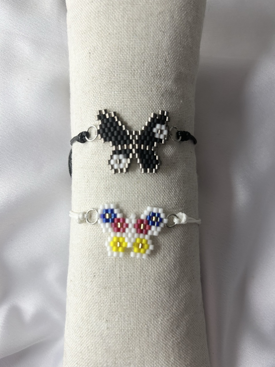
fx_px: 275
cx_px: 138
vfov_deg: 67.3
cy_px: 184
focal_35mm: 26
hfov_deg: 53.1
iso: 64
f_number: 1.5
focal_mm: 5.7
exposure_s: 1/121
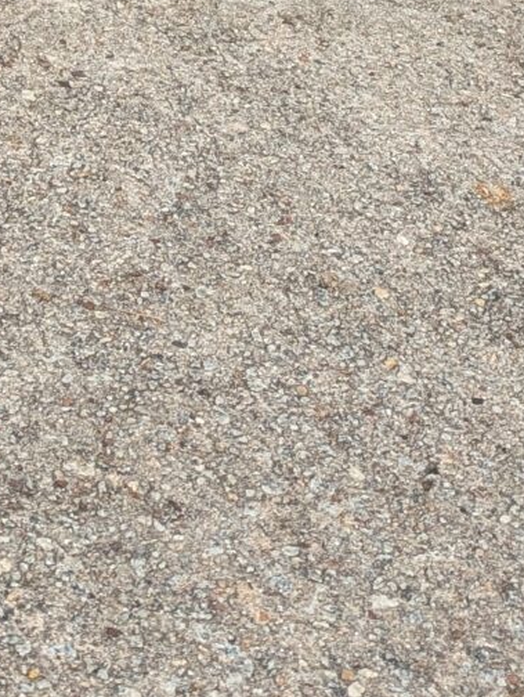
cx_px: -476
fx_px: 2458
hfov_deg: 11.2
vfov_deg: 13.7
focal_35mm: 122
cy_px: -708
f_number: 1.68
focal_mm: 6.9
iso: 19
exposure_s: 1/339
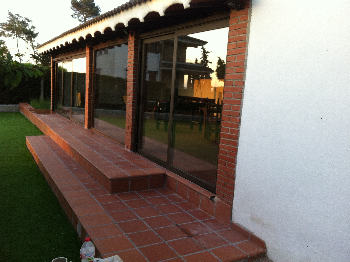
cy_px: 131
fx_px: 353
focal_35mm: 35
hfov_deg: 52.7
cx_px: 175
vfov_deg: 40.6
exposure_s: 1/60
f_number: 2.8
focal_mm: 3.85
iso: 100
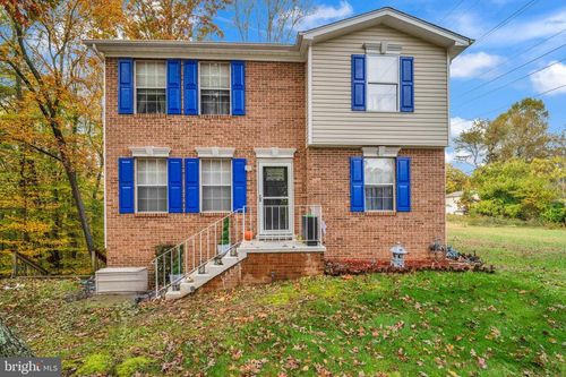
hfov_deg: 96.8
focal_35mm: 16
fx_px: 251
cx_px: 283
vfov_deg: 73.7
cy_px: 188
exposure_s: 1/320
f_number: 8
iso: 400
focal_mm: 16
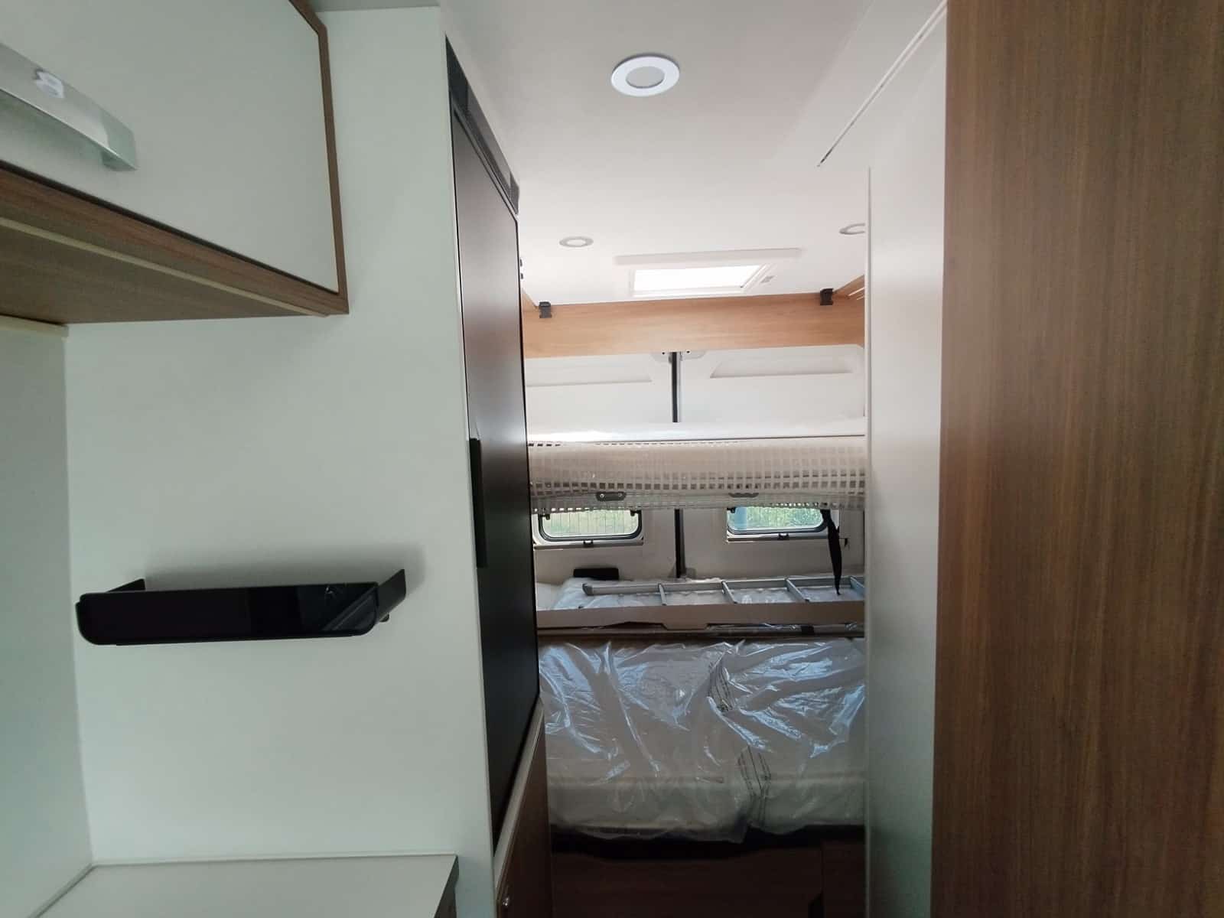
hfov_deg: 94.5
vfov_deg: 78.1
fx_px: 566
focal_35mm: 16
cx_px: 612
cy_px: 459
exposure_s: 1/100
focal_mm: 1.65
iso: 70
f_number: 2.2
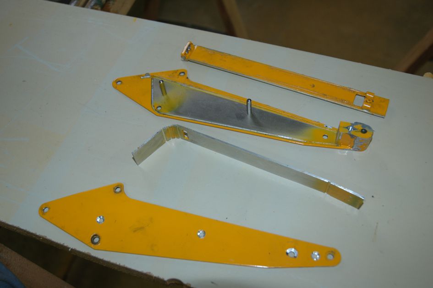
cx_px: 216
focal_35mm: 38
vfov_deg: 35.4
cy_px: 144
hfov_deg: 51.3
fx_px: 451
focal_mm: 25
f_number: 3.8
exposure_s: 1/60
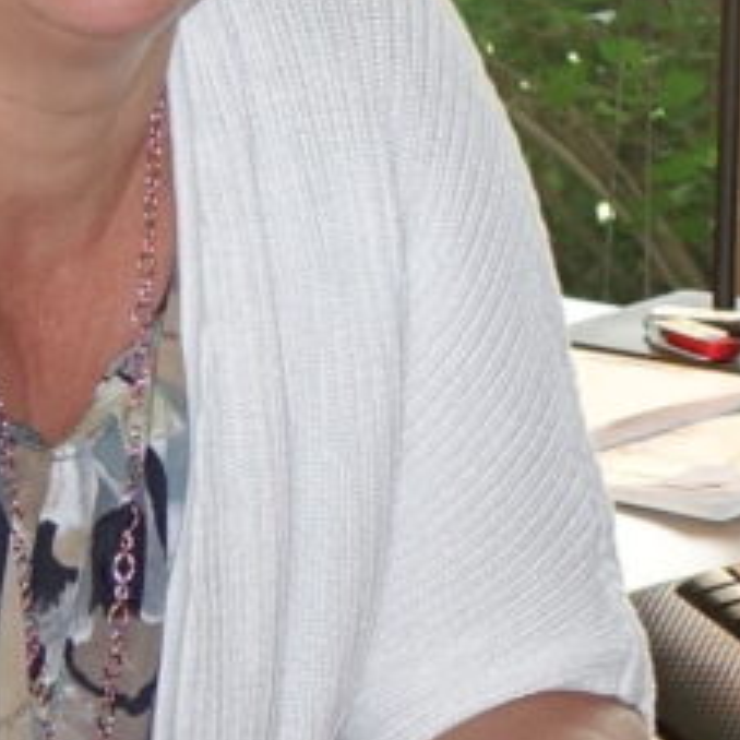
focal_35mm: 308
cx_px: 144
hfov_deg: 5.7
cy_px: 417
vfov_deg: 5.7
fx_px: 7449
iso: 200
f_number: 2.8
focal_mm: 11.56
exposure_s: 1/40
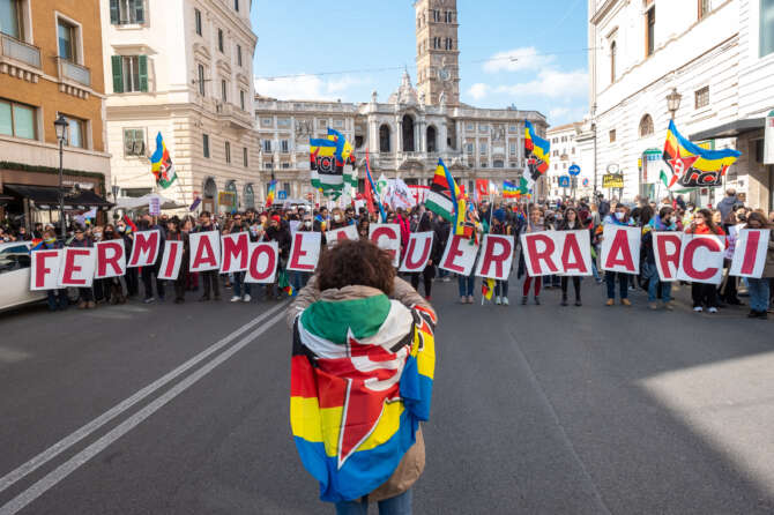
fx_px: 451
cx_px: 387
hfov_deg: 81.2
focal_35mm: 21
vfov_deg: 59.4
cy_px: 258
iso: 500
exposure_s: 1/480
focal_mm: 14
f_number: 5.6
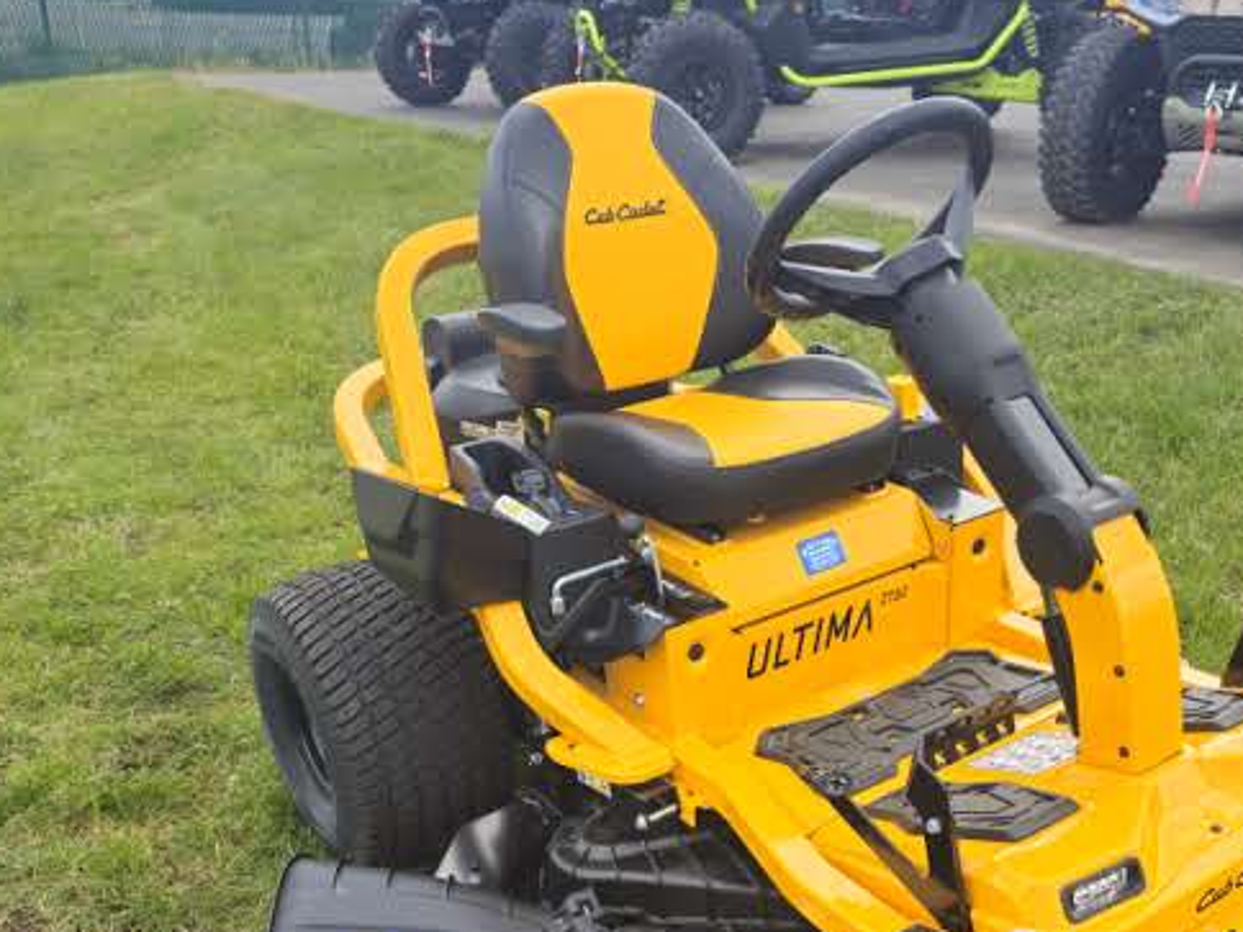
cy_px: 714
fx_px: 1365
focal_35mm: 38
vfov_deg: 36.7
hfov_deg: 48.7
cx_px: 747
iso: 10
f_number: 1.7
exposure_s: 1/146
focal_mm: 6.3
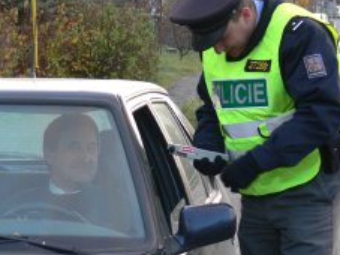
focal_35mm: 178
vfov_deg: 8.3
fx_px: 1747
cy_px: 173
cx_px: 190
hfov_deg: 11.1
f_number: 3.2
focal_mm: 21.3
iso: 100
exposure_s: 1/30
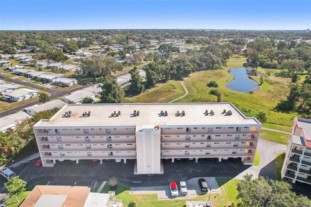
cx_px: 156
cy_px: 104
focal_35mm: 22
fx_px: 190
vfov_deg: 57.2
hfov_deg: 78.6
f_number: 2.8
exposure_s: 1/2000
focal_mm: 8.4
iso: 110
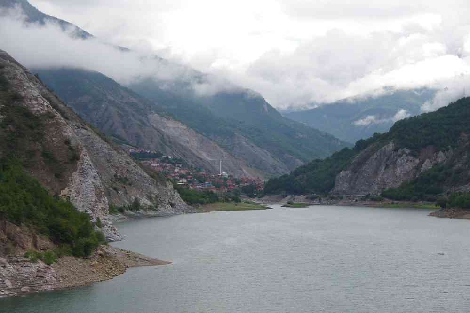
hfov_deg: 23.4
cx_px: 235
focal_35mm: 87
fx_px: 1136
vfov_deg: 15.7
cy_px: 156
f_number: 10
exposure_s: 1/100
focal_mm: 57.5
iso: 200
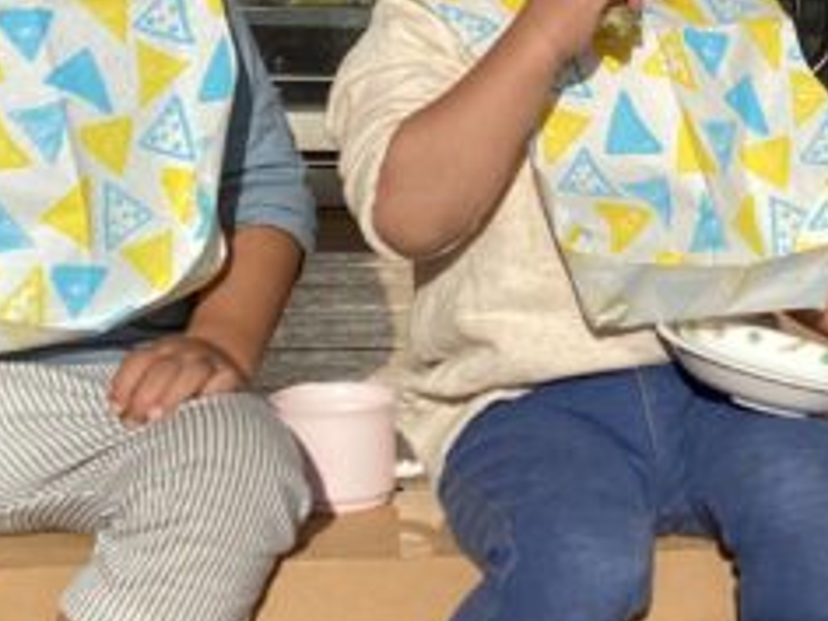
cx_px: 965
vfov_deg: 14.5
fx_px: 2416
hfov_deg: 18.5
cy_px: 84
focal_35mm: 101
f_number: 2.4
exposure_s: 1/1942
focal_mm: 3.3
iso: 25
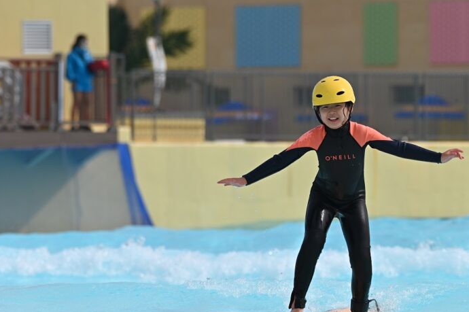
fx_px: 6965
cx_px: 300
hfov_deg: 3.9
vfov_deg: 2.6
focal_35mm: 535
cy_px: 203
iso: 250
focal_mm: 410
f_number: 9
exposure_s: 1/1250
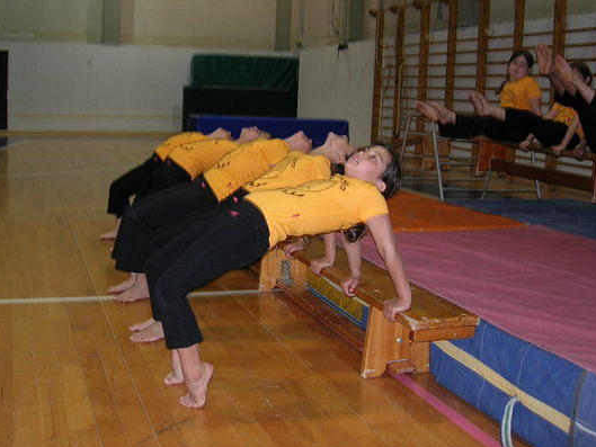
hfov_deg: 41.1
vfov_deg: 31.4
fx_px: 792
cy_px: 180
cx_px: 258
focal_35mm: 46
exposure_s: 1/60.1
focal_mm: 7.8
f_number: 2.8
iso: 85
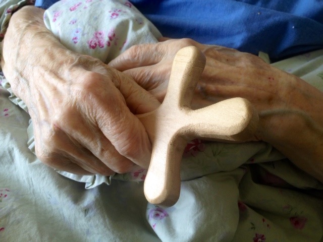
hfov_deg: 52.6
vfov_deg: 40.7
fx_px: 327
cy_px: 121
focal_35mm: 35
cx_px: 162
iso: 50
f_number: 2.4
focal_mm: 4.28
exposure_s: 1/40
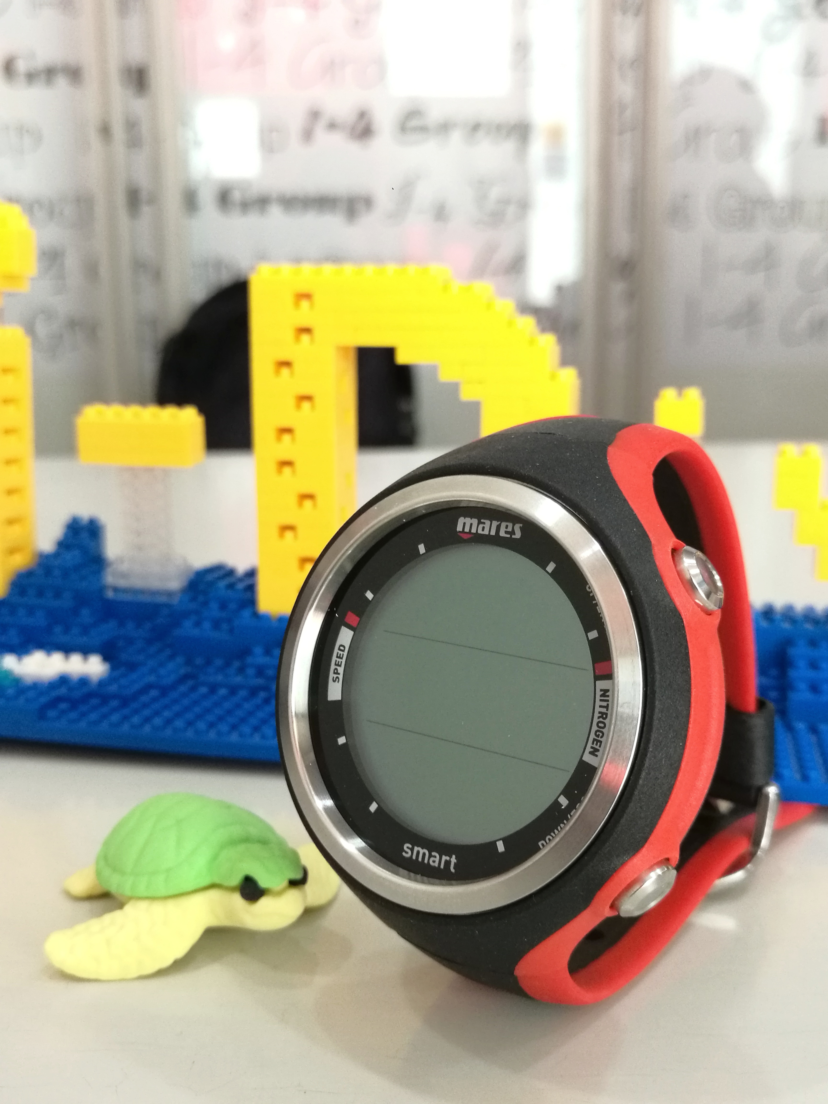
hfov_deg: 39.7
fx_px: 1148
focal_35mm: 36
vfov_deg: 51.4
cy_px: 552
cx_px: 414
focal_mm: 4.04
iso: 250
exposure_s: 1/33.3
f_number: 2
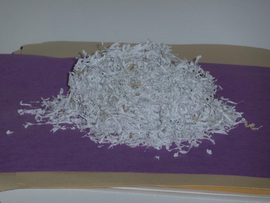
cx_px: 135
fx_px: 2184
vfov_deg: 5.3
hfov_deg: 7.1
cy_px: 102
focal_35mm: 280
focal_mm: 47
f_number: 4.9
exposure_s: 1/60
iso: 100
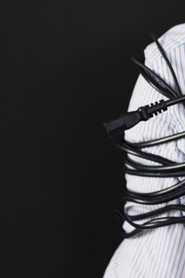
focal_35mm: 262
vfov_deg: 7.8
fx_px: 2019
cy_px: 2
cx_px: 368
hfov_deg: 5.1
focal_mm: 85
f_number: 3.2
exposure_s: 1/100
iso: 100
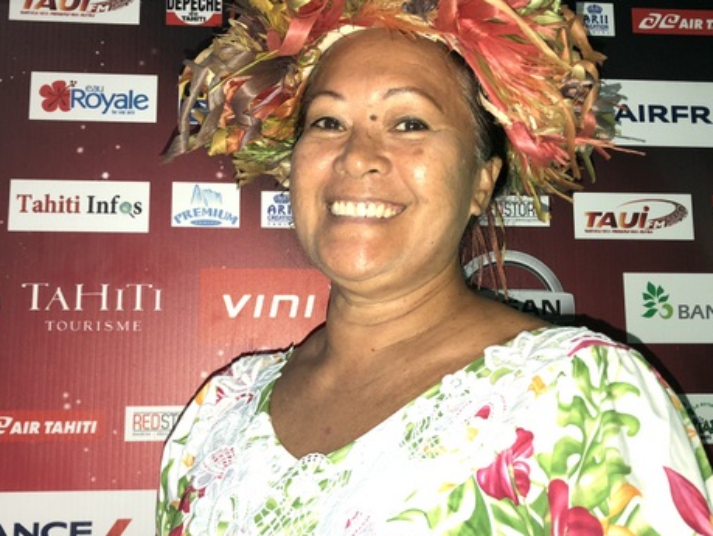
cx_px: 363
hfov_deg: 47.8
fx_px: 804
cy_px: 295
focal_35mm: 39
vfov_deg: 36.8
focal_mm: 3.99
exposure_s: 1/40
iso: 80
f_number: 1.8
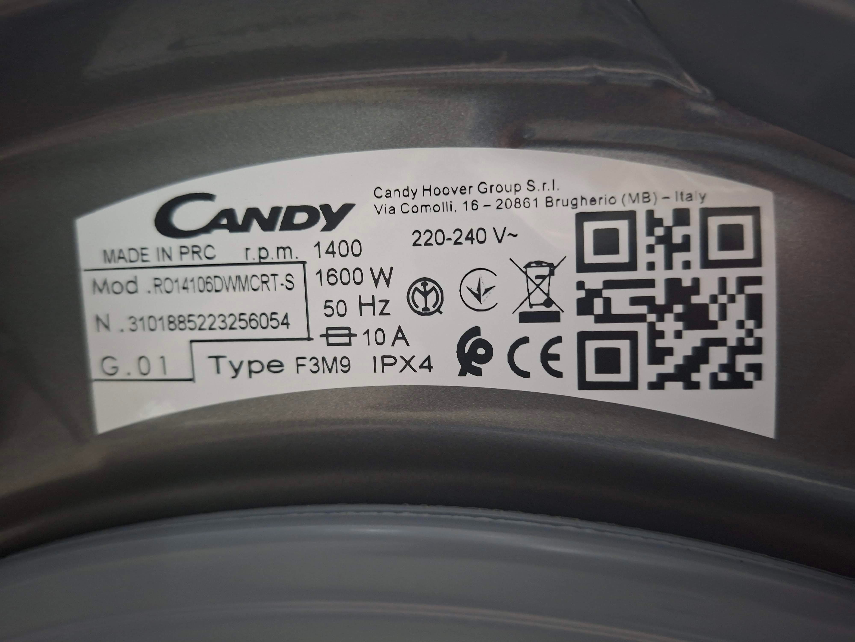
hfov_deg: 73.9
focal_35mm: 23
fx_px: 568
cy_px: 321
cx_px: 428
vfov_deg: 58.9
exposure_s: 1/25
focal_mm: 5.54
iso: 800
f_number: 1.8
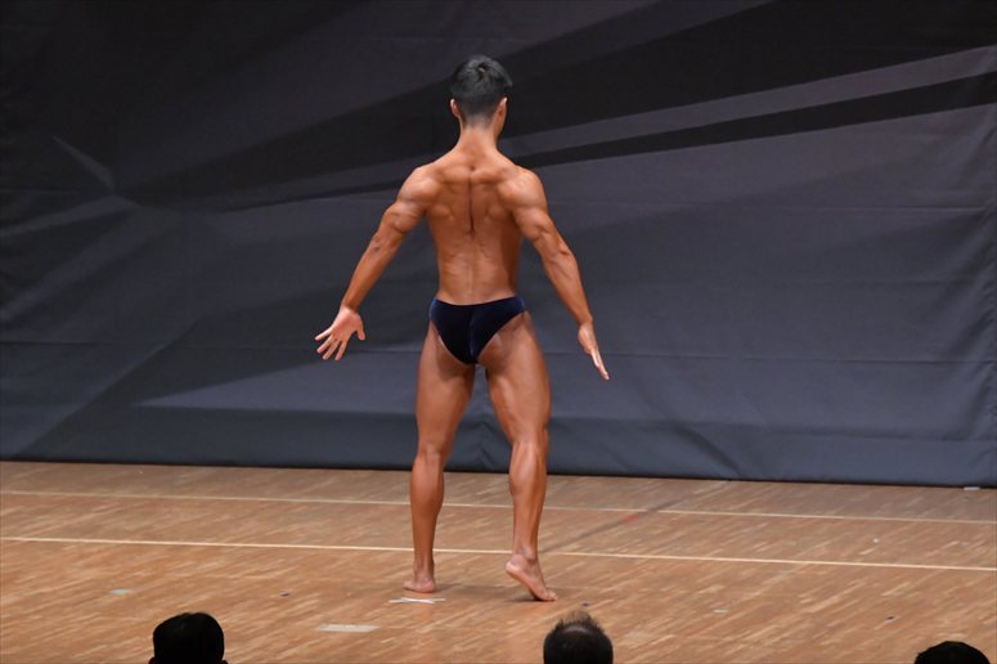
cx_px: 498
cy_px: 332
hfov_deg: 7.6
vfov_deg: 5.1
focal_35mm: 270
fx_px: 7474
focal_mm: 180
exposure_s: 1/400
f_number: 5.6
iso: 6400
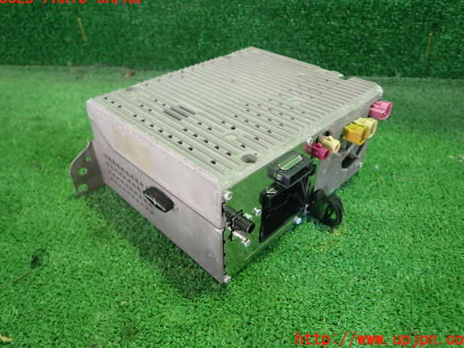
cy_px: 169
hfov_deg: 67.3
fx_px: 349
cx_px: 236
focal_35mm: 26
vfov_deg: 53.1
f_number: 2
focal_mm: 4.5
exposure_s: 1/30
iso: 400
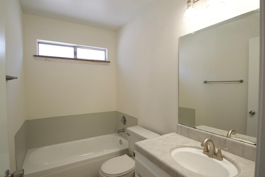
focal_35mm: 18
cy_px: 88
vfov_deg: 67.4
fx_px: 132
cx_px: 132
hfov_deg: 90.0
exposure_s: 1/100
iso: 400
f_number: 5
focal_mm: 12
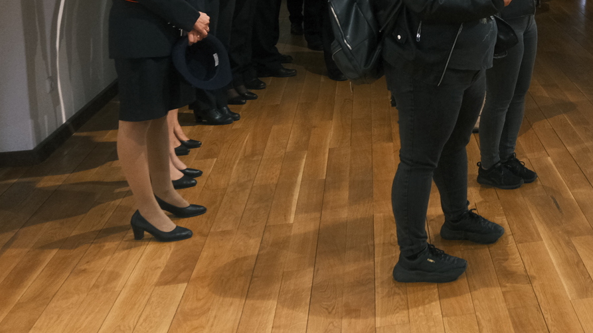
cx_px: 627
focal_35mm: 58
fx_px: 912
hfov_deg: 32.4
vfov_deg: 19.6
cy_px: -52
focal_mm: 16
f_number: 4
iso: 1600
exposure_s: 1/100
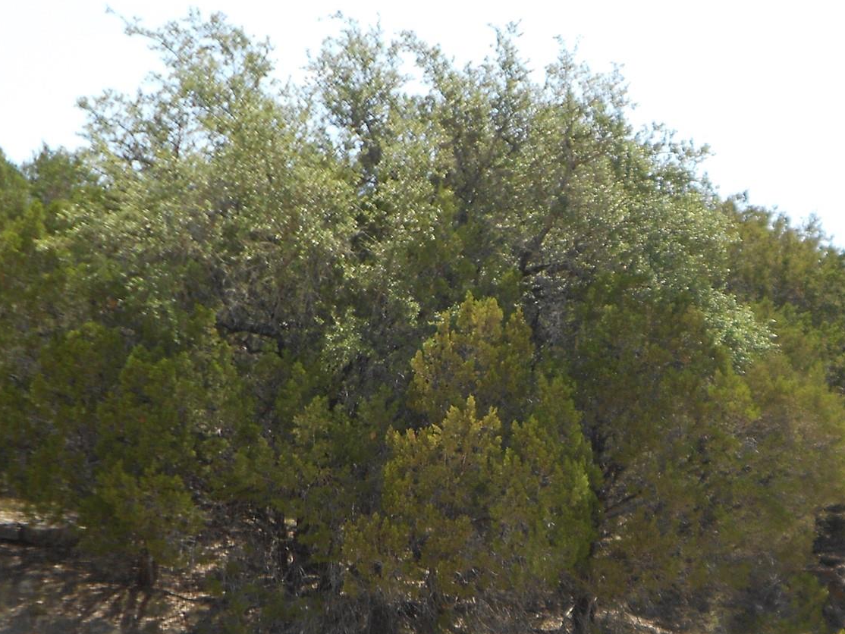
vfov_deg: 21.2
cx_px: 587
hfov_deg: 28.3
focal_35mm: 68
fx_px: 1660
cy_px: 544
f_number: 3.9
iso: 80
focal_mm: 6.7
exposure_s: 1/320
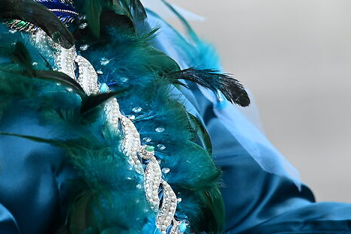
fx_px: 6746
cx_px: 92
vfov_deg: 2.0
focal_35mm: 692
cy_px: -148
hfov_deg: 3.0
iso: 125
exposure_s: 1/1600
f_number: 2
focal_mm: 135
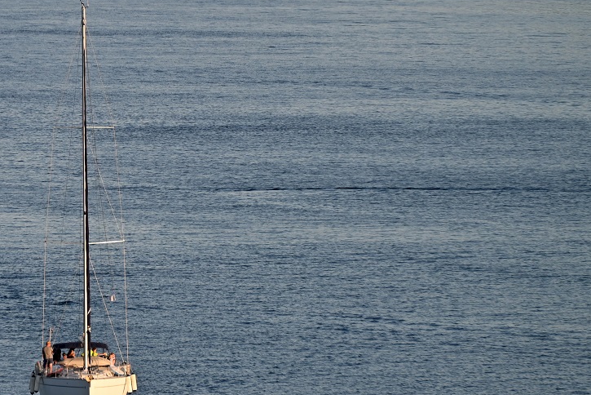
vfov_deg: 2.2
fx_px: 10198
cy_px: 145
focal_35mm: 621
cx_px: 77
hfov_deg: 3.3
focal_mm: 300
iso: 250
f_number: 5.6
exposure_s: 1/1000
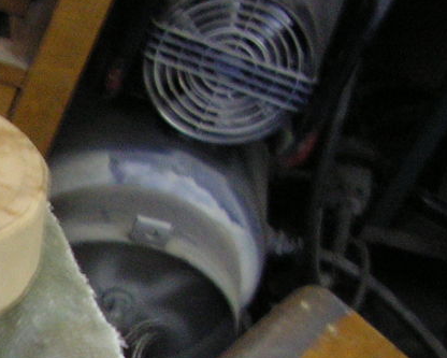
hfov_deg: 16.2
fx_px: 1429
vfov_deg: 14.0
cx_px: -237
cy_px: 373
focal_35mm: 108
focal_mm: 6
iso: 160
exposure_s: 1/6
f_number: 3.2
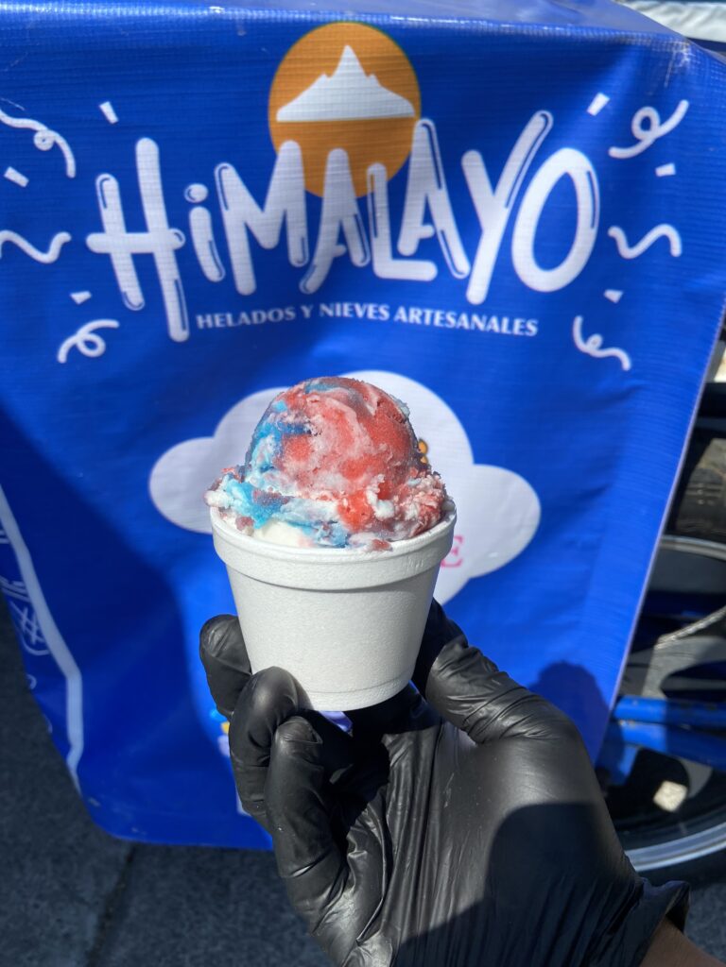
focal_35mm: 26
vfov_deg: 67.3
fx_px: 727
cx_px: 363
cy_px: 484
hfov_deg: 53.1
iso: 32
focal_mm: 4.25
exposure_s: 1/3401
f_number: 1.8
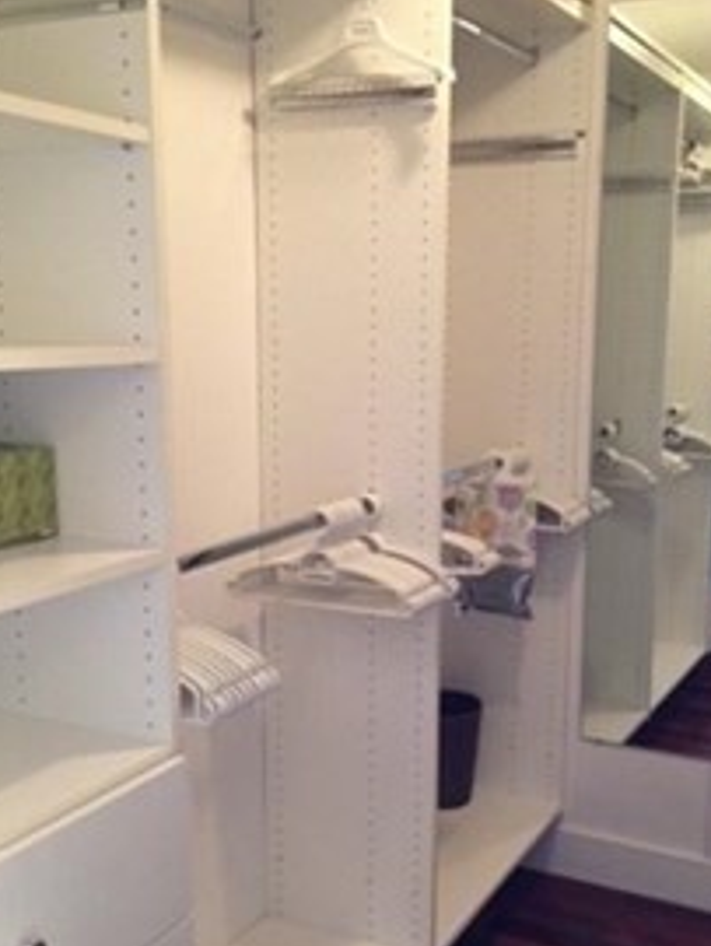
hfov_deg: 32.9
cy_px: 540
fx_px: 1203
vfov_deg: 42.8
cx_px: 392
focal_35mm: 44
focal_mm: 4.12
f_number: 2.4
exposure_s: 1/20
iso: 125
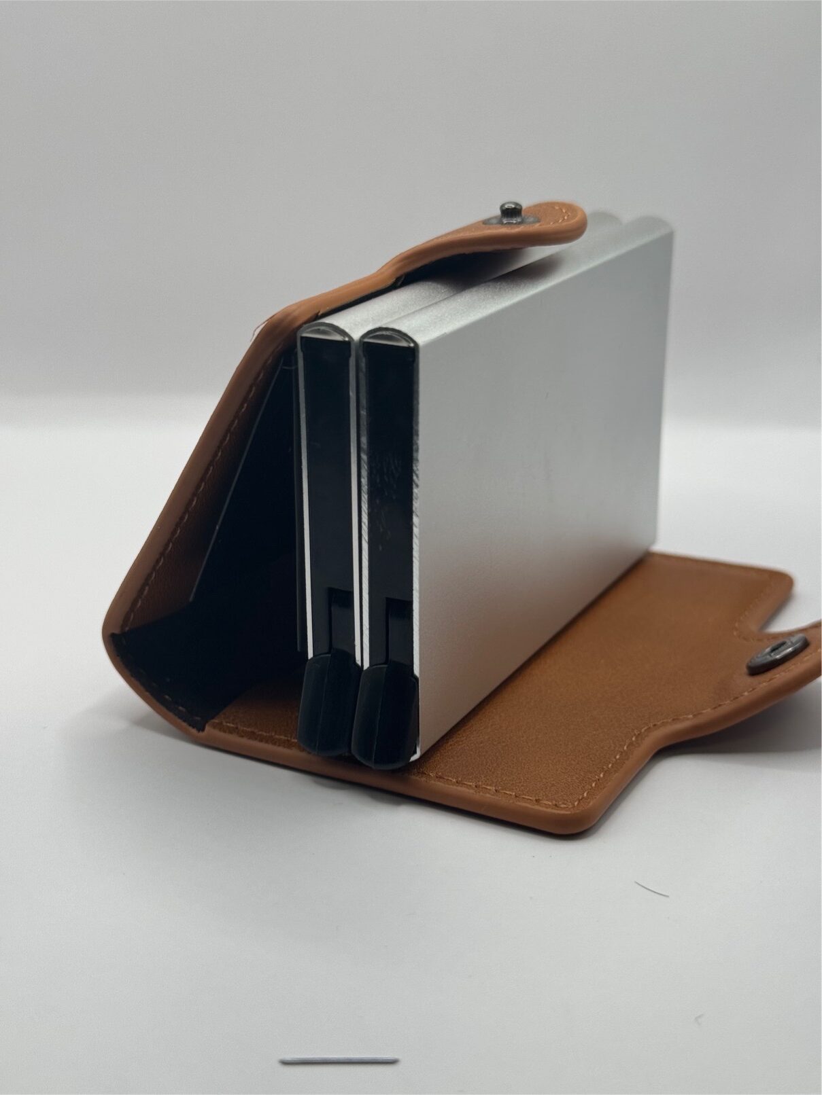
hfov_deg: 30.3
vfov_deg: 39.7
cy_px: 548
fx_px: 1520
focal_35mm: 48
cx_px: 411
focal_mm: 6.76
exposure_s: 1/756
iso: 64
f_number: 1.78
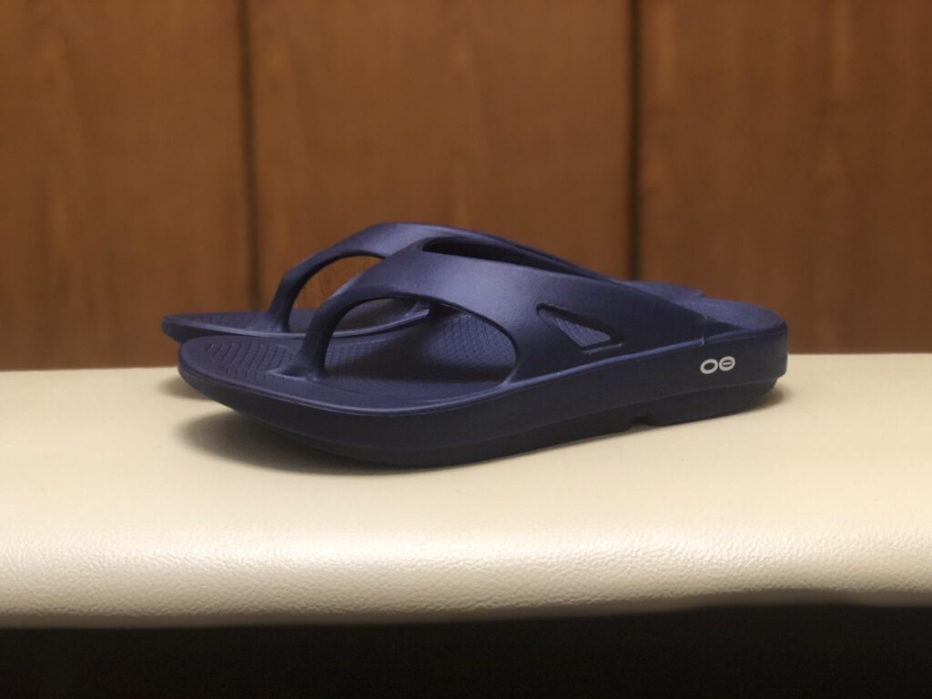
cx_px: 466
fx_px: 1535
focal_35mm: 57
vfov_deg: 25.7
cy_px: 350
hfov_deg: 33.8
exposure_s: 1/50
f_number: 2.8
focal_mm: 6.6
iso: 640
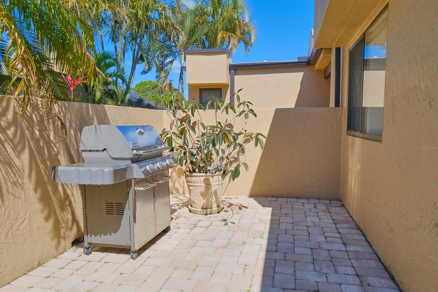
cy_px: 148
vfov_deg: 51.3
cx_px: 218
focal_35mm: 25
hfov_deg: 71.5
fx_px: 304
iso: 1600
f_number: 8
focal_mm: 16
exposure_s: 1/3200
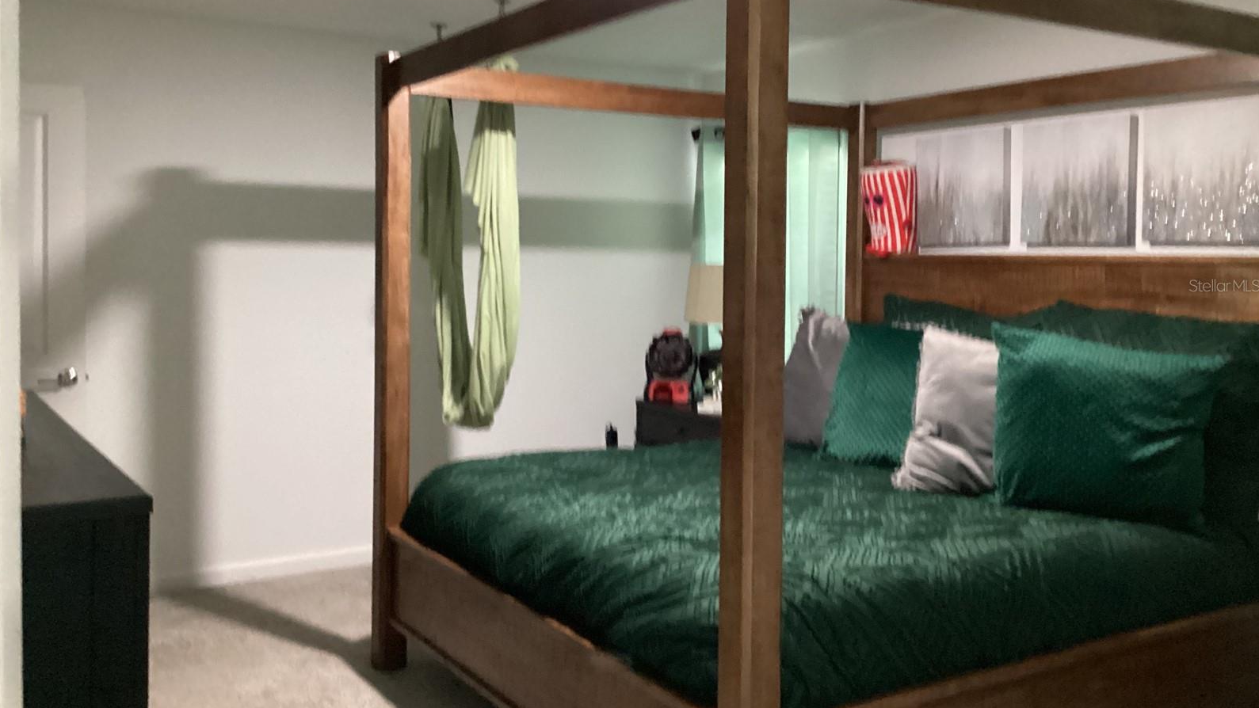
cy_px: 285
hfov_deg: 58.0
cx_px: 630
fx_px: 1135
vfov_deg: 34.5
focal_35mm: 34
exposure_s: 1/24
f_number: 2.4
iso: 640
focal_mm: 3.3
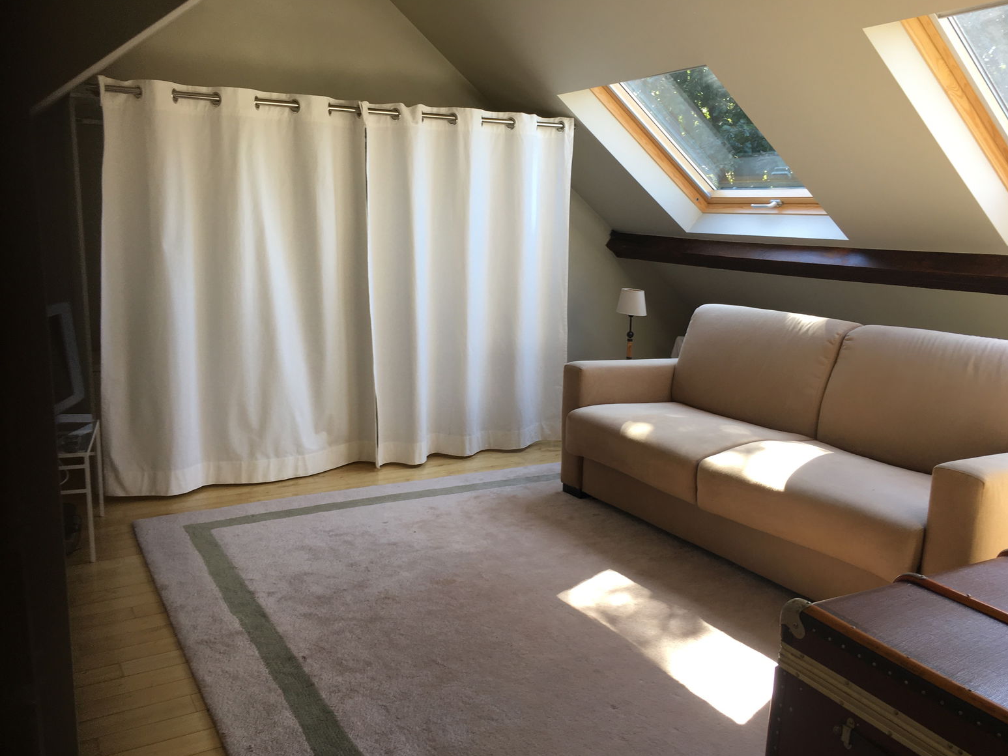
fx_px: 874
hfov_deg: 60.0
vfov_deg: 46.8
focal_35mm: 30
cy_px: 387
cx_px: 511
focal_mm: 4.15
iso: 25
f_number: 2.2
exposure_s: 1/50
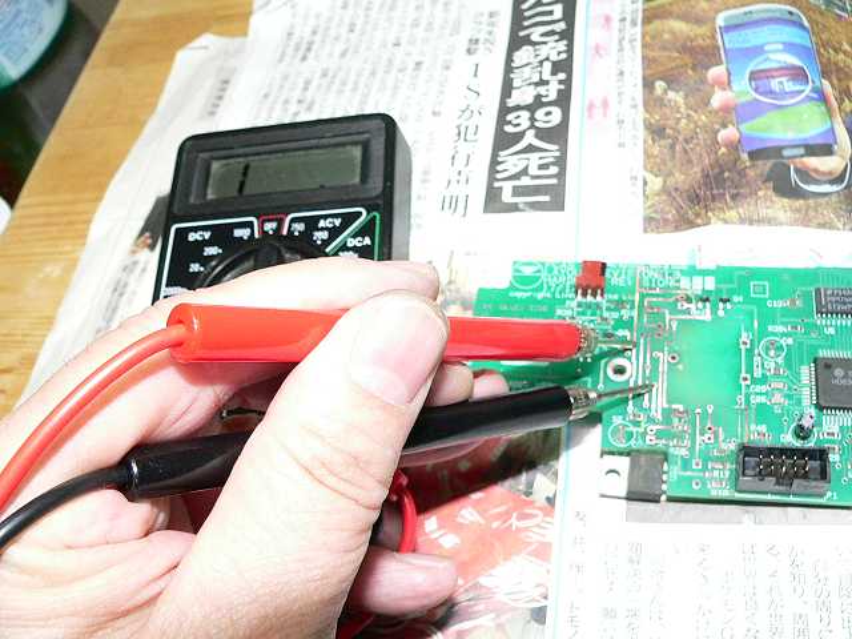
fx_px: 886
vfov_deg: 39.7
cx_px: 426
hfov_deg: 51.4
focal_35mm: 36
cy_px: 320
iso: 400
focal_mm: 6
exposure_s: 1/60
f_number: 4
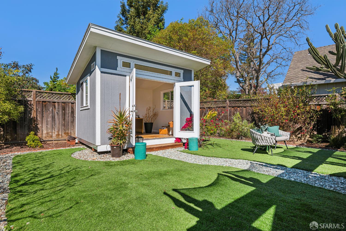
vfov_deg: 65.9
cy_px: 116
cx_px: 173
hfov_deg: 88.4
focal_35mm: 18
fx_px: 178
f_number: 8
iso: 140
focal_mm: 18.5
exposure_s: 1/500
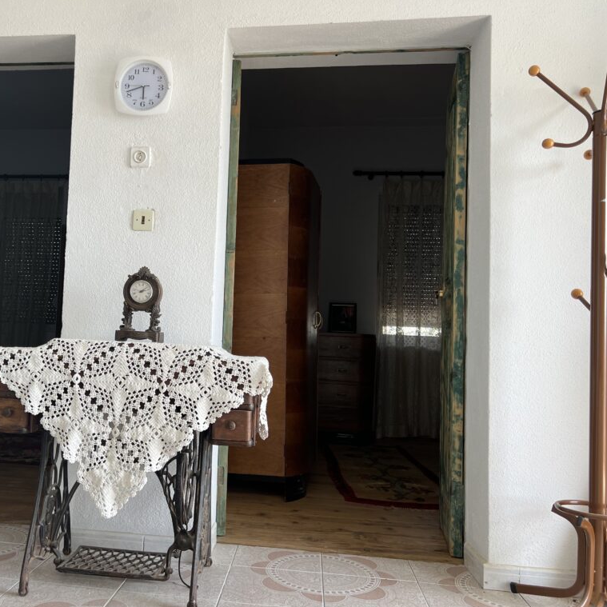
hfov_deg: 51.9
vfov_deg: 52.5
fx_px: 615
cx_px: 223
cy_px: 305
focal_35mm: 31
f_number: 1.5
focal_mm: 5.7
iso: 40
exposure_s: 1/180
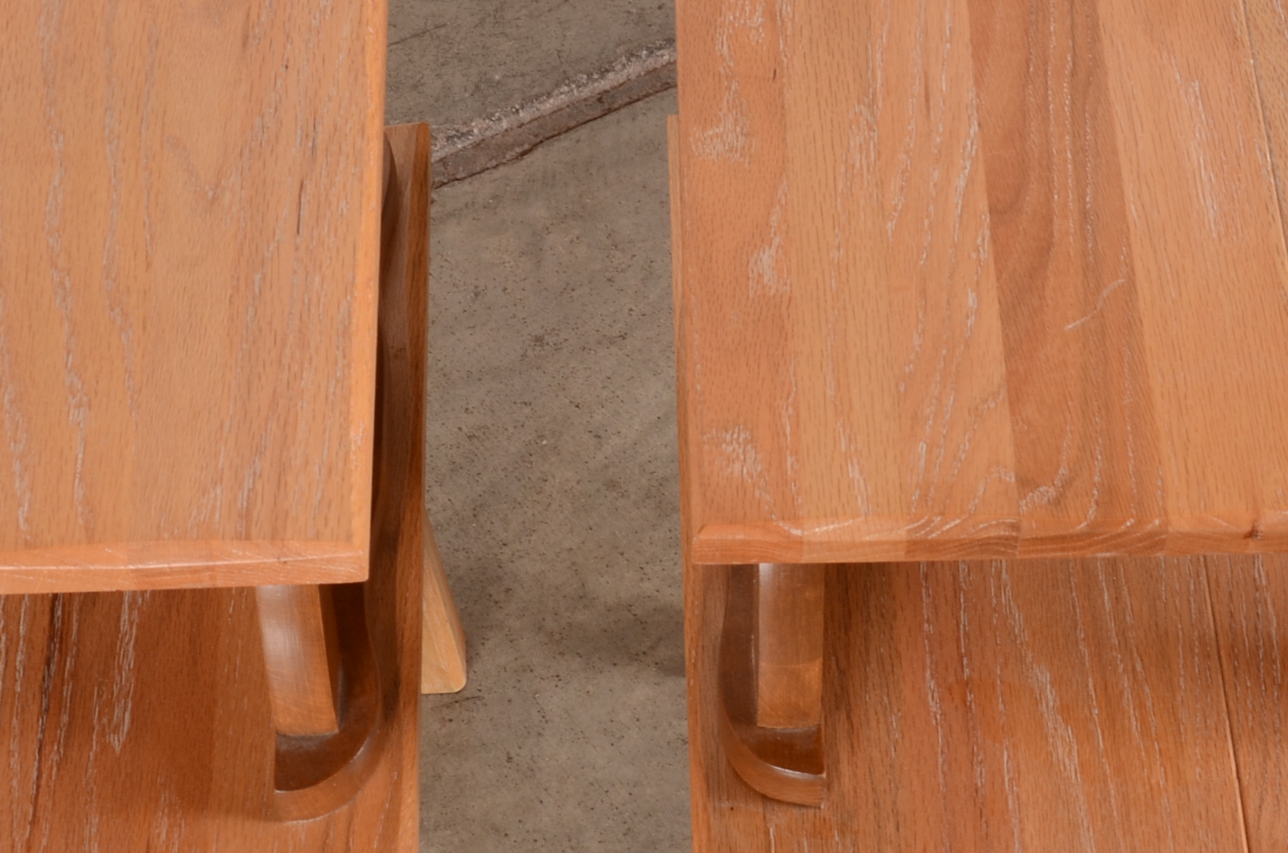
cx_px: 643
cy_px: 763
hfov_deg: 26.4
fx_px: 2749
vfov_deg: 17.4
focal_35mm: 77
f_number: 11
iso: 160
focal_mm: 22
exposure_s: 1/60
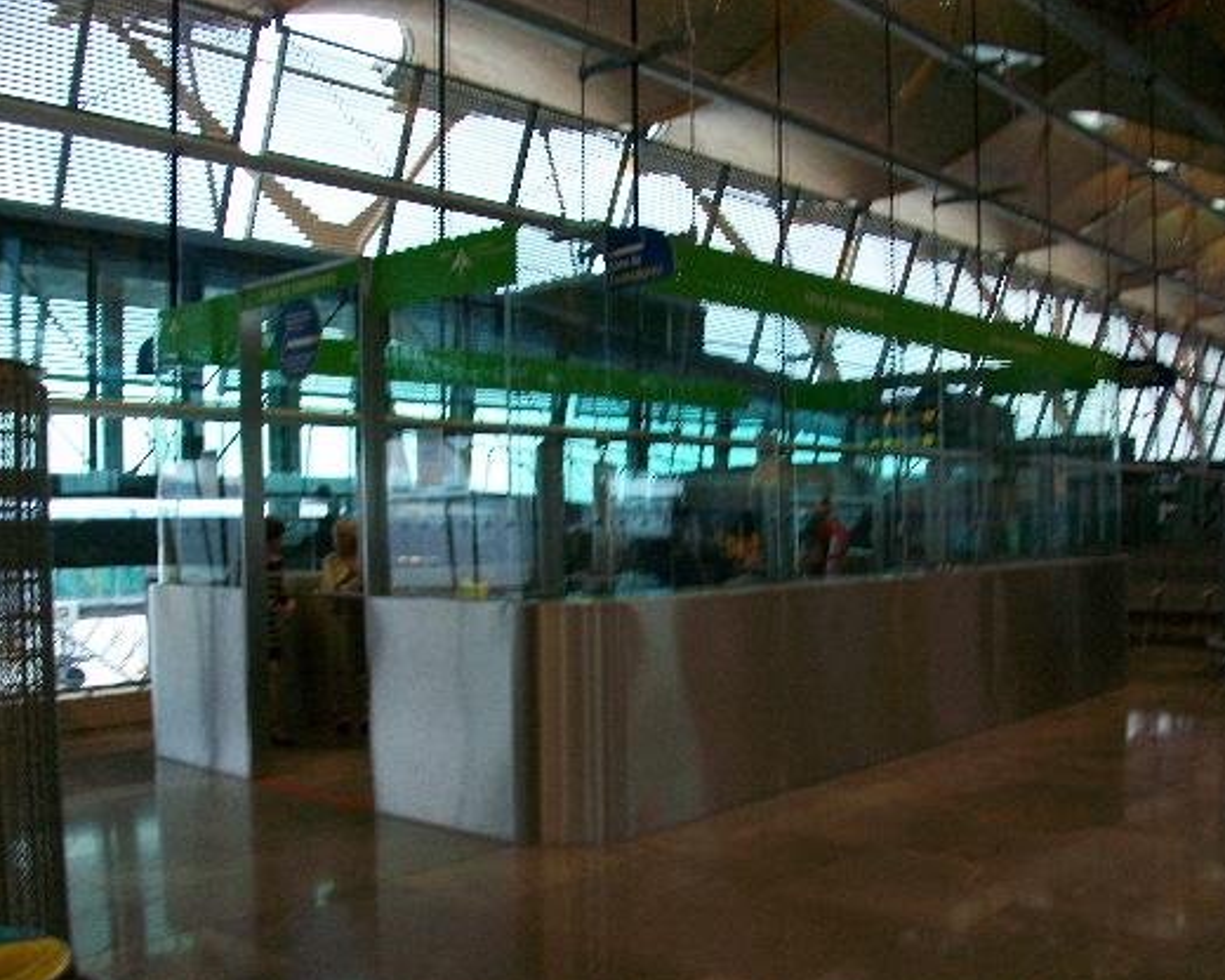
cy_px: 494
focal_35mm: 34
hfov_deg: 52.8
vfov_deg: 43.4
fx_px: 1233
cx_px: 627
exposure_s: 1/60
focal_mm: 5.7
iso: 104
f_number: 2.8
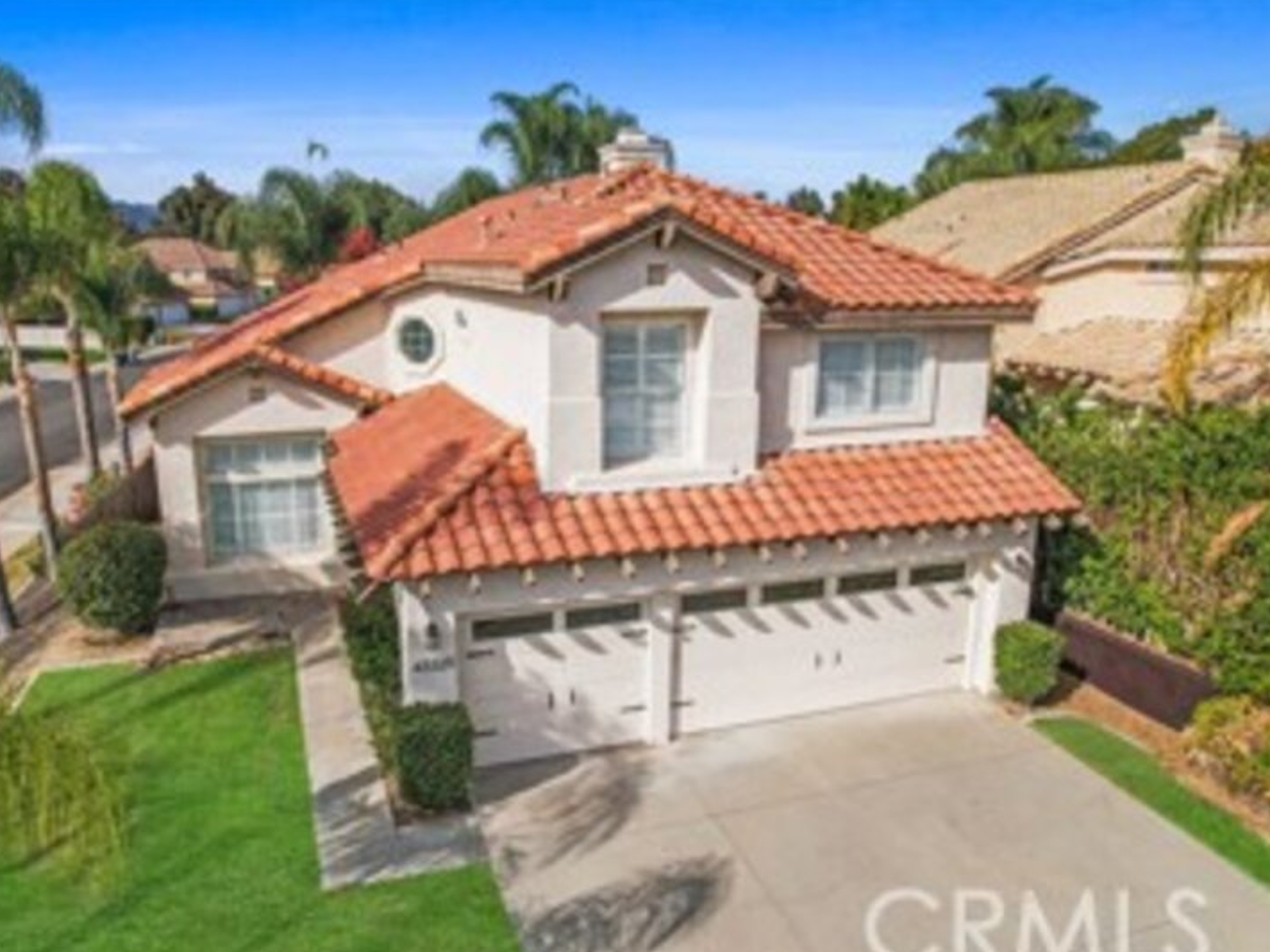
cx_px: 583
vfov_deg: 54.9
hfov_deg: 69.3
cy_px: 489
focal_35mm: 25
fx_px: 917
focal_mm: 8.38
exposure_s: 1/125
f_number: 2.8
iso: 100
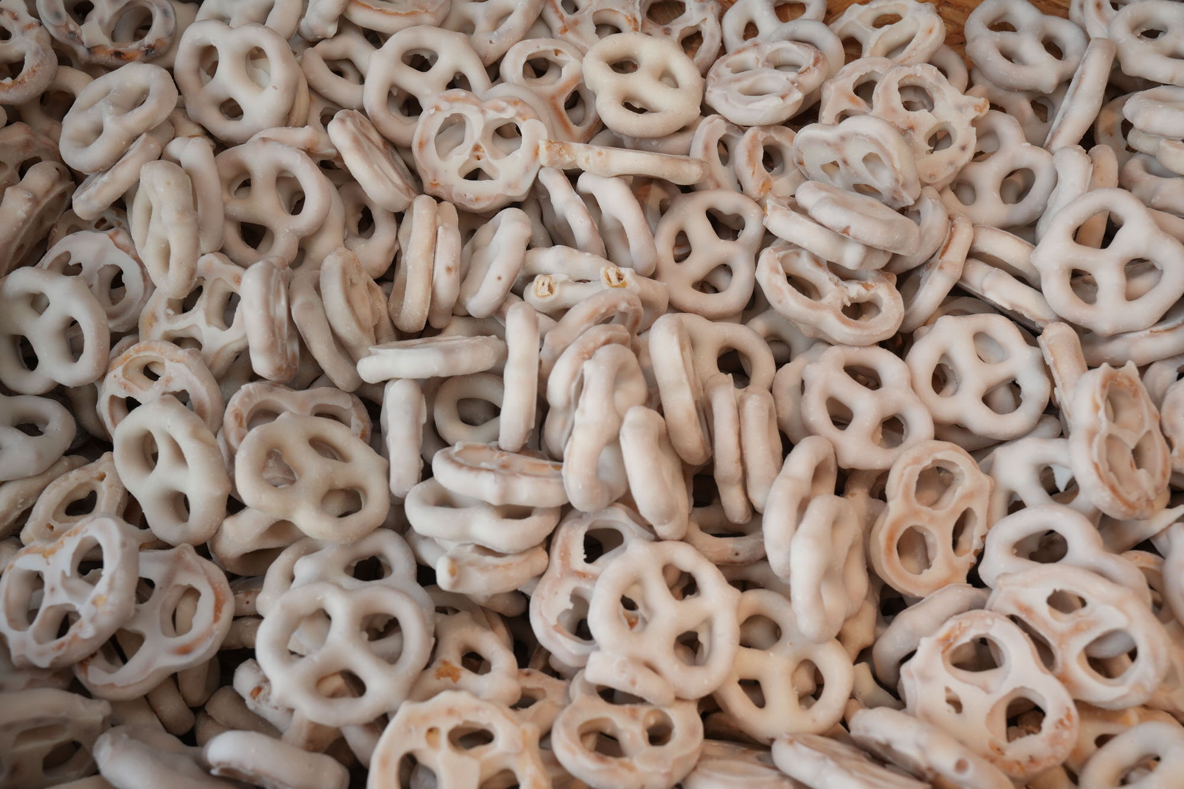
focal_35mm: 35
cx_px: 592
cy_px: 394
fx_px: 1151
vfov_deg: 37.8
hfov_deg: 54.4
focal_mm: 35
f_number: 9
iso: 400
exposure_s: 1/125
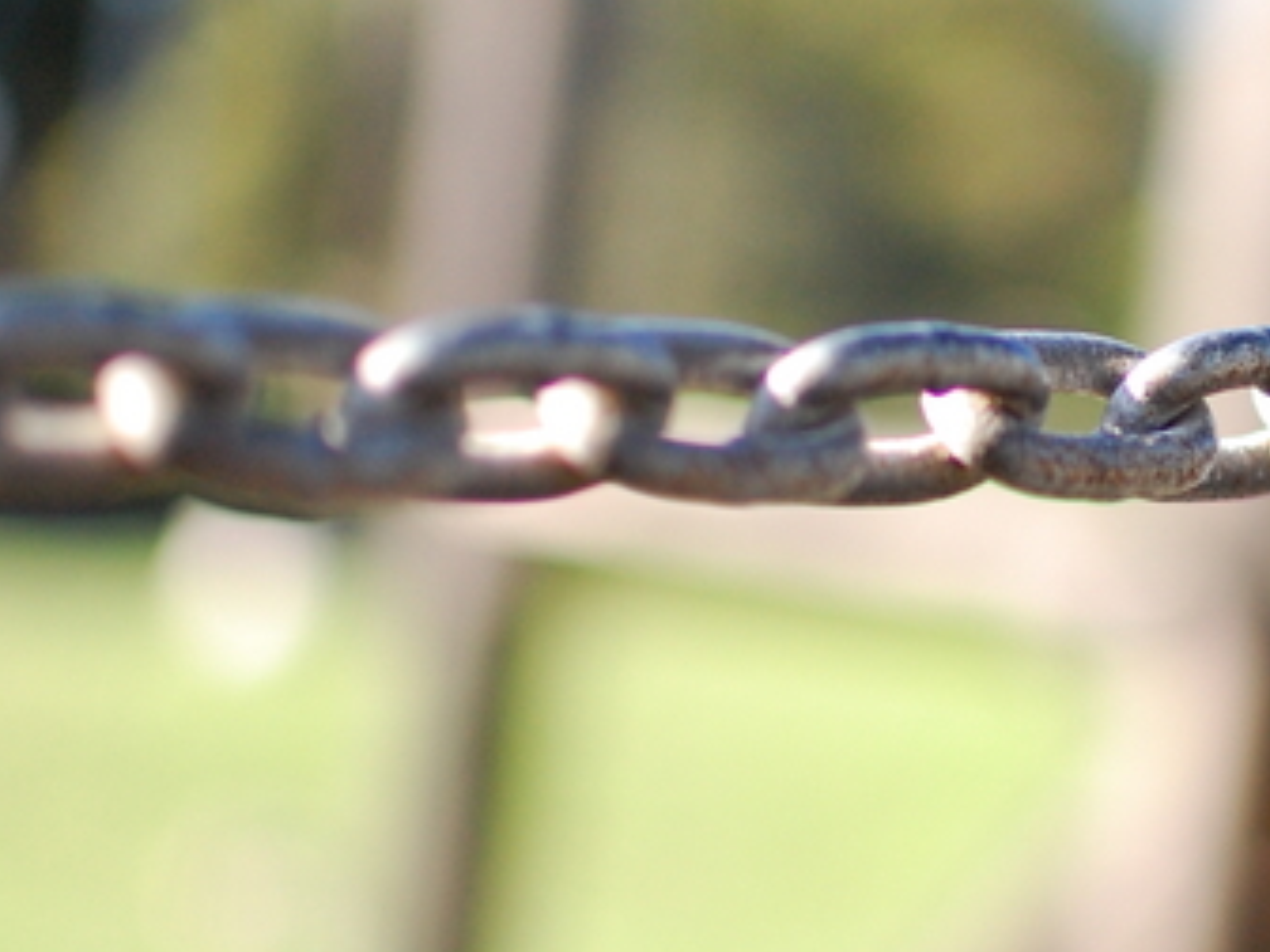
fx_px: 4408
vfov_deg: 12.3
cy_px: 374
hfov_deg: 16.1
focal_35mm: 120
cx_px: 1206
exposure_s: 1/4000
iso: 800
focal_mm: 35
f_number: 1.8
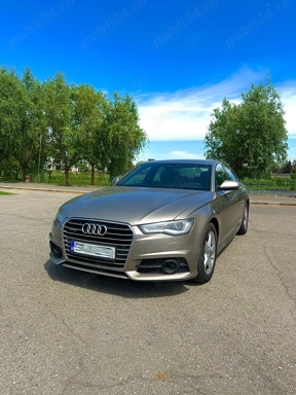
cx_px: 149
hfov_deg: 54.9
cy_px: 196
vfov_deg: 69.4
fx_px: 285
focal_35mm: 25
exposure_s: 1/3861
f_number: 1.78
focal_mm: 6.86
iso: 80
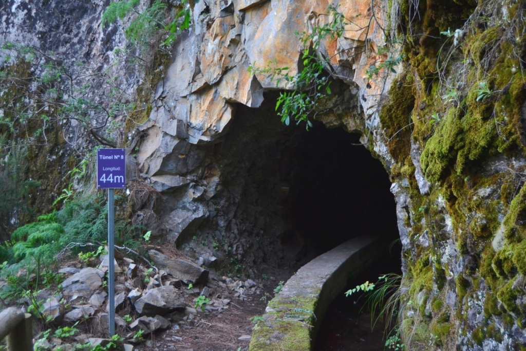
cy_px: 176
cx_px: 263
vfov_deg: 34.2
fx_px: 570
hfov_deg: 49.5
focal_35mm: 39
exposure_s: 1/160
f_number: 4
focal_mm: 26
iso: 400
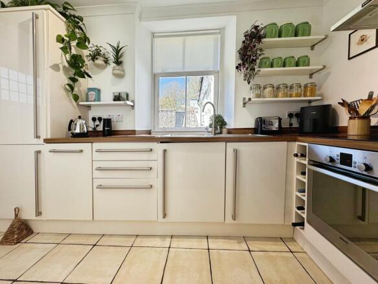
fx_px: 153
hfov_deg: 102.1
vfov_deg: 85.7
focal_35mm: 14
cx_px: 189
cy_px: 142
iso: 40
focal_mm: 2.22
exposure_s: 1/108
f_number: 2.2
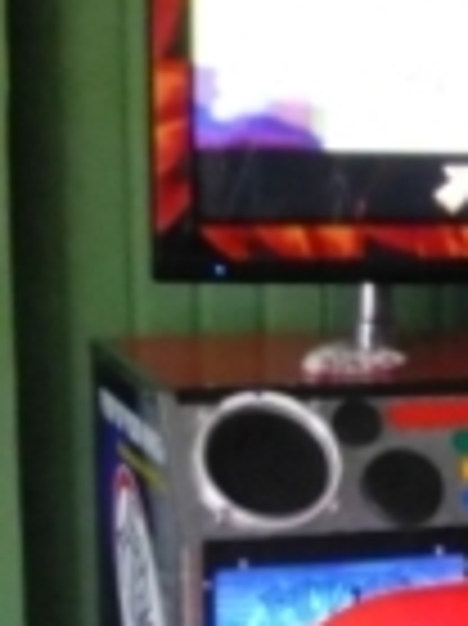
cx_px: 774
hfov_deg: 11.6
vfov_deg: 16.0
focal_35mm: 120
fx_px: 2166
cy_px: 662
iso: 1600
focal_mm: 4.5
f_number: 3.1
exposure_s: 1/60
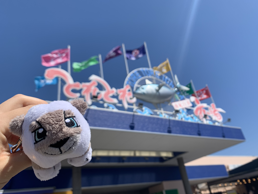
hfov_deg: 67.3
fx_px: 194
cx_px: 129
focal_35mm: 26
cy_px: 97
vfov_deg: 53.1
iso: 25
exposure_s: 1/3185
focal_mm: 4.25
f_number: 1.8
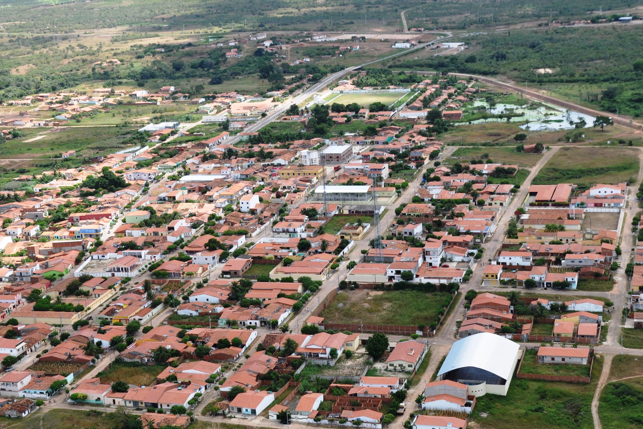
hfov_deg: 30.5
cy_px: 178
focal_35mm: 66
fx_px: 1179
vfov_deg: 20.6
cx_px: 295
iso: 200
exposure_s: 1/250
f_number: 8
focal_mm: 28
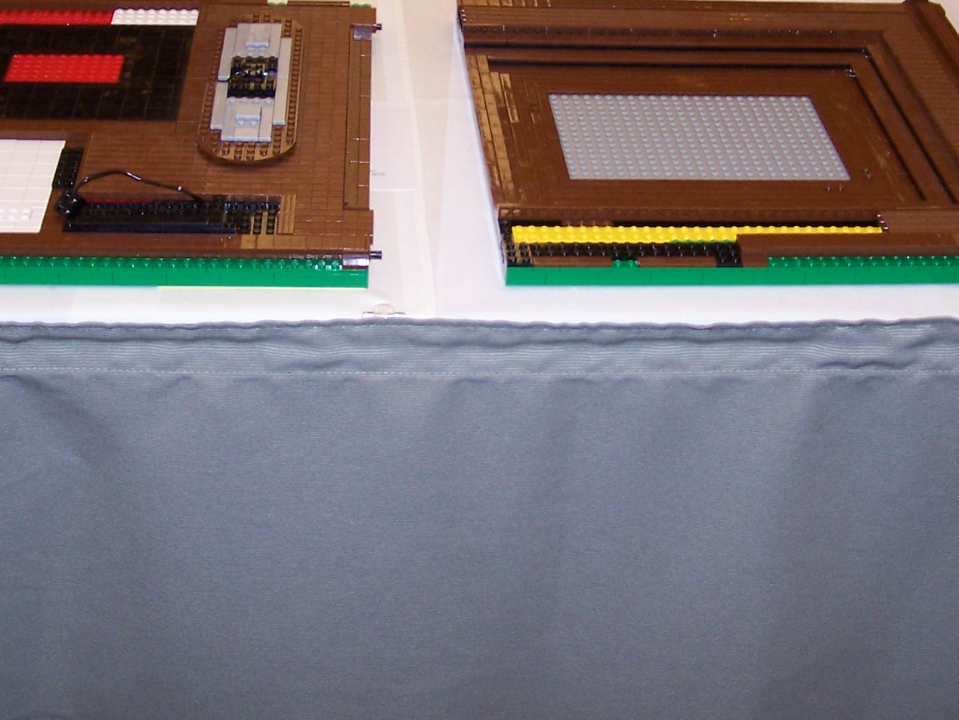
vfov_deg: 21.2
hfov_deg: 28.2
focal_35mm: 69
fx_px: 1912
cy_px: 226
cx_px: 479
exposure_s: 1/60
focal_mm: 6.3
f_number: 2.8
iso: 140
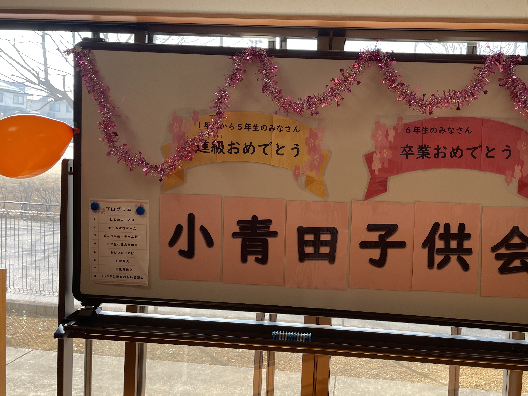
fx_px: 488
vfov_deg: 44.1
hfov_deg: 56.3
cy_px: 177
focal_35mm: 32
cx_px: 323
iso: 32
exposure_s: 1/205
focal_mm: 4.2
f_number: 1.6
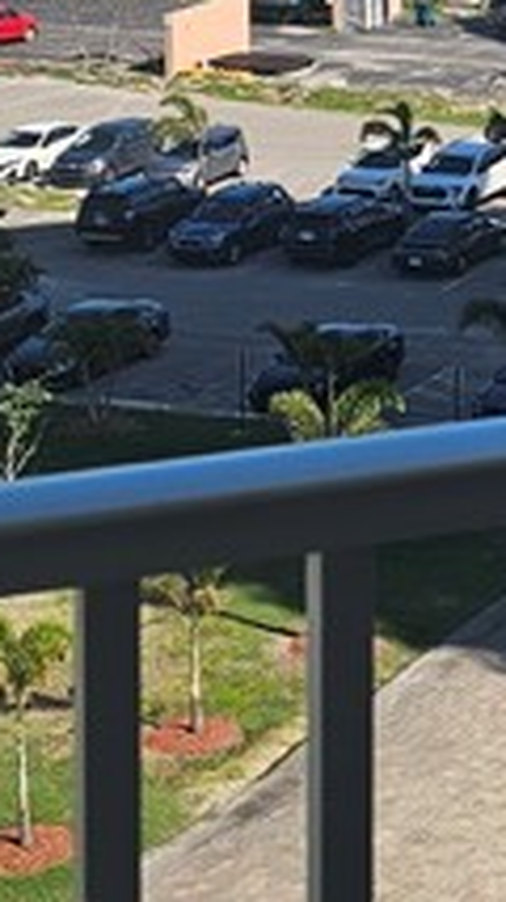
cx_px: 742
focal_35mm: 120
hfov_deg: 9.8
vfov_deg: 17.1
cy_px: -169
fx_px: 2869
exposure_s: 1/912
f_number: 1.7
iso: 10
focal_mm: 6.3
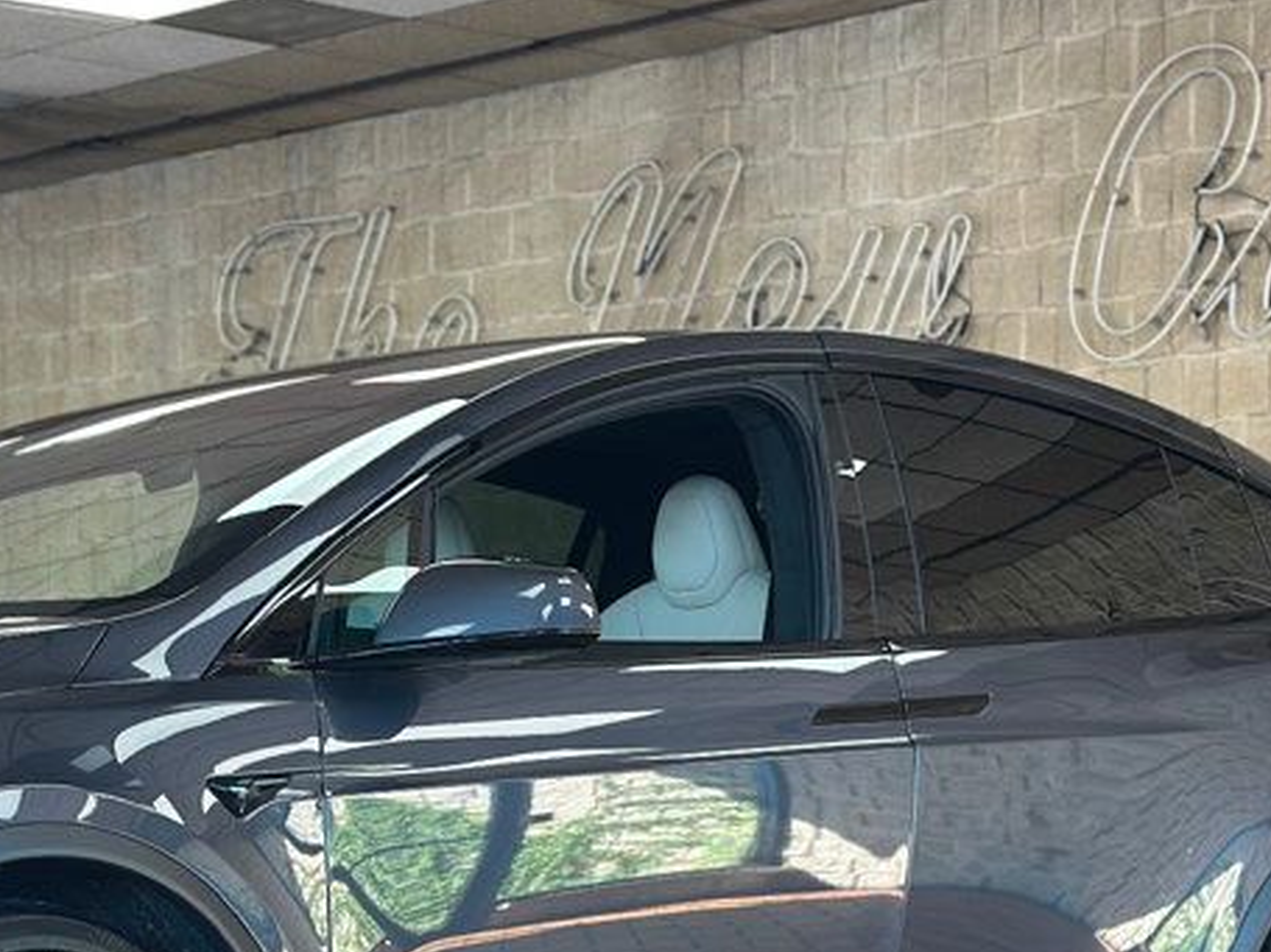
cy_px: 882
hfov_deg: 18.0
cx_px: 198
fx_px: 3964
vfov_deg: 13.6
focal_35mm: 108
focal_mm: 6.86
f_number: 1.78
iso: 80
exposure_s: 1/126
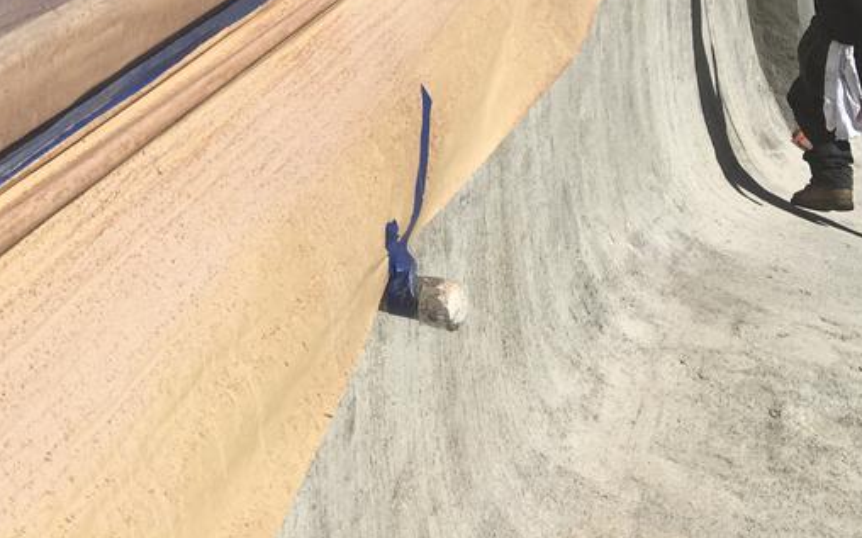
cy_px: -109
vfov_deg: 19.7
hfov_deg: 31.5
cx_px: 93
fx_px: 1456
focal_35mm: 62
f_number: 2.2
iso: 25
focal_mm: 4.15
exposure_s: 1/2404
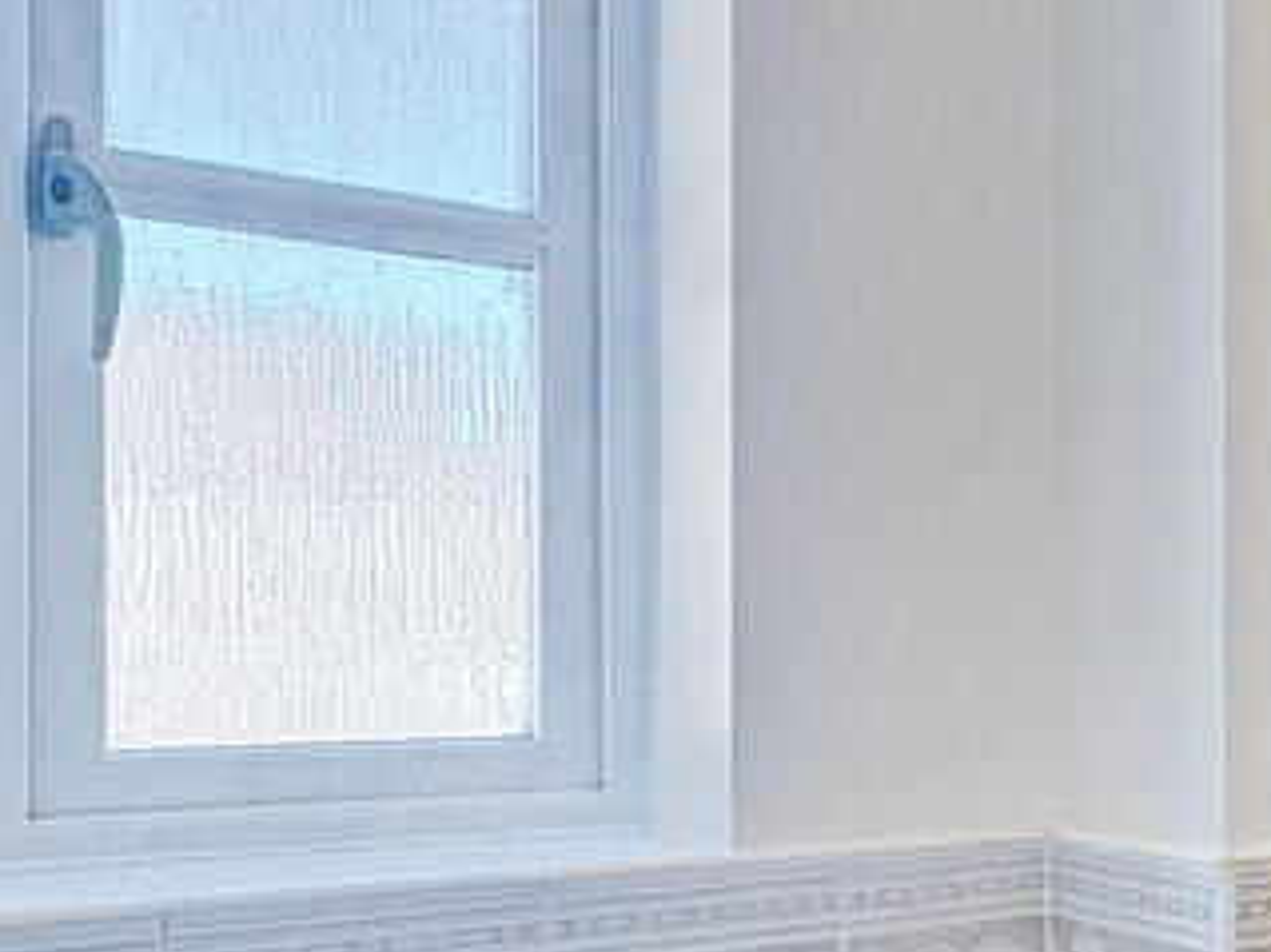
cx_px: 1713
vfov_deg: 31.7
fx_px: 1652
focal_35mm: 45
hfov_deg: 31.1
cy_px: 697
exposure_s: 1/100
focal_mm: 2.22
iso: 160
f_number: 2.2
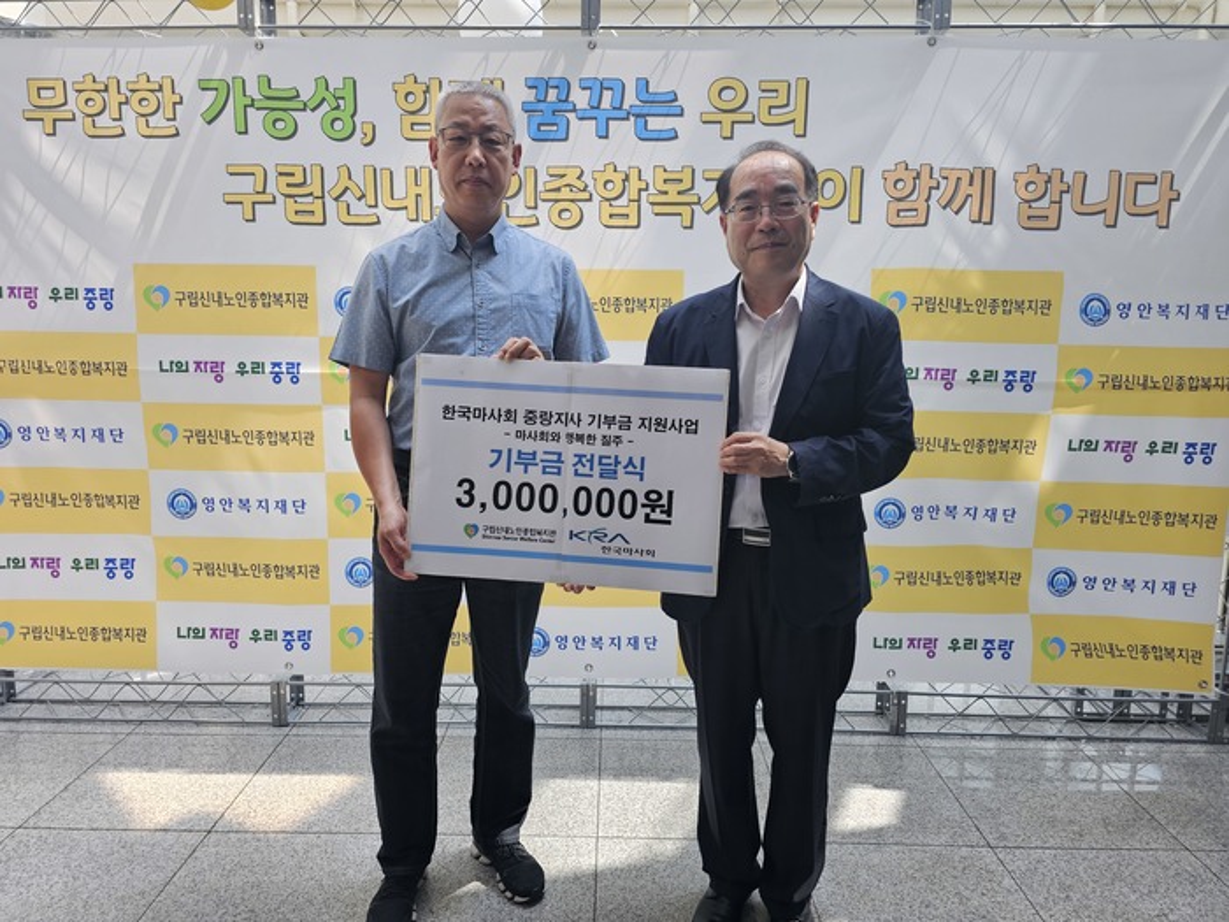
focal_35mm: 23
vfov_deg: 58.9
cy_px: 461
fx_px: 817
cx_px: 614
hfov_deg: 73.9
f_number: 1.7
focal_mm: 6.3
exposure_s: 1/207
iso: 25
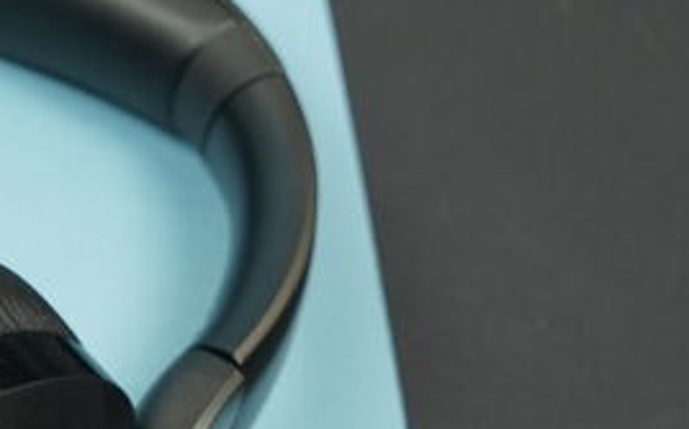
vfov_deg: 10.6
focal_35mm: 123
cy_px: 326
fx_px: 2308
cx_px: -275
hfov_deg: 15.9
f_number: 7.1
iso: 1250
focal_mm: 39
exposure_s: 1/80
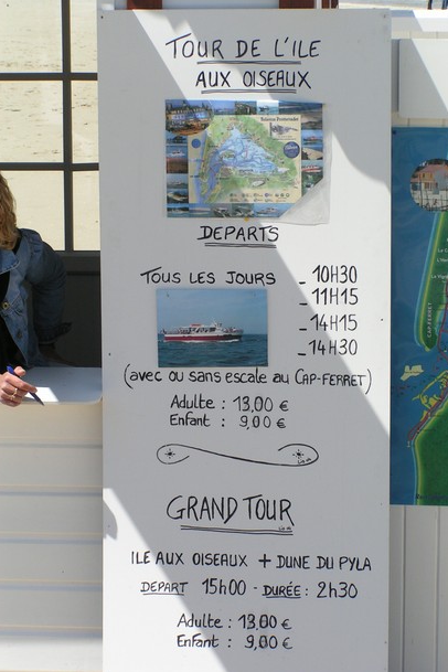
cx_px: 249
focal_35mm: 113
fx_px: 2109
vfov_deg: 18.1
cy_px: 337
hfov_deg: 12.1
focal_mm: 16.6
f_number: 6.3
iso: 50
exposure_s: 1/400
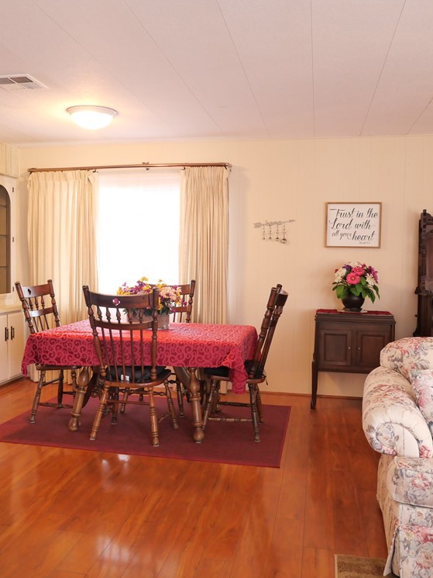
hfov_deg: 42.9
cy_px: 291
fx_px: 550
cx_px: 192
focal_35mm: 33
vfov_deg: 55.3
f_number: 4.5
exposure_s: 1/13
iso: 1250
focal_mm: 12
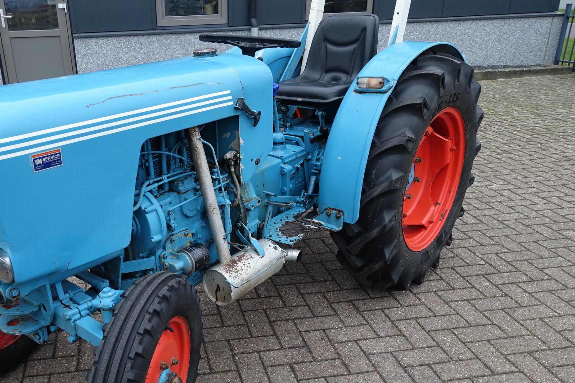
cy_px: 257
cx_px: 198
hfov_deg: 56.2
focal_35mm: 33
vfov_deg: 39.5
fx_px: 527
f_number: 4
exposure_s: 1/100
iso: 125
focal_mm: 8.8
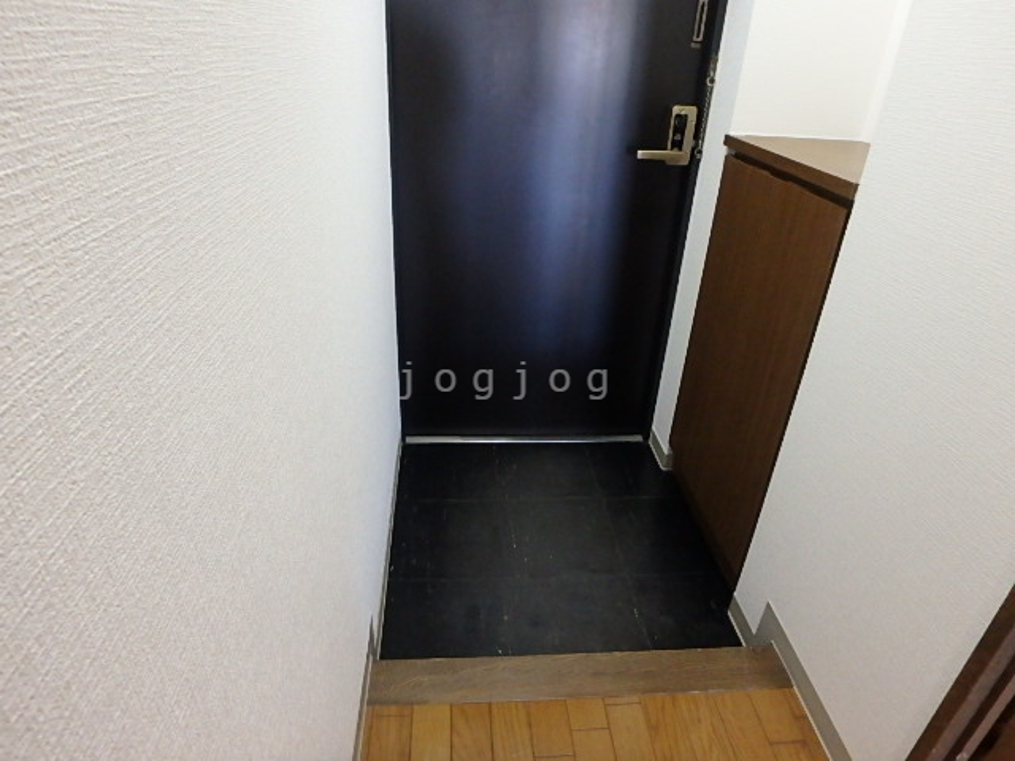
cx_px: 508
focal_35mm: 21
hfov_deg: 79.0
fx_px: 616
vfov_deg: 63.4
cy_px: 380
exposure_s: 1/20
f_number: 3.5
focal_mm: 3.7
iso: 800
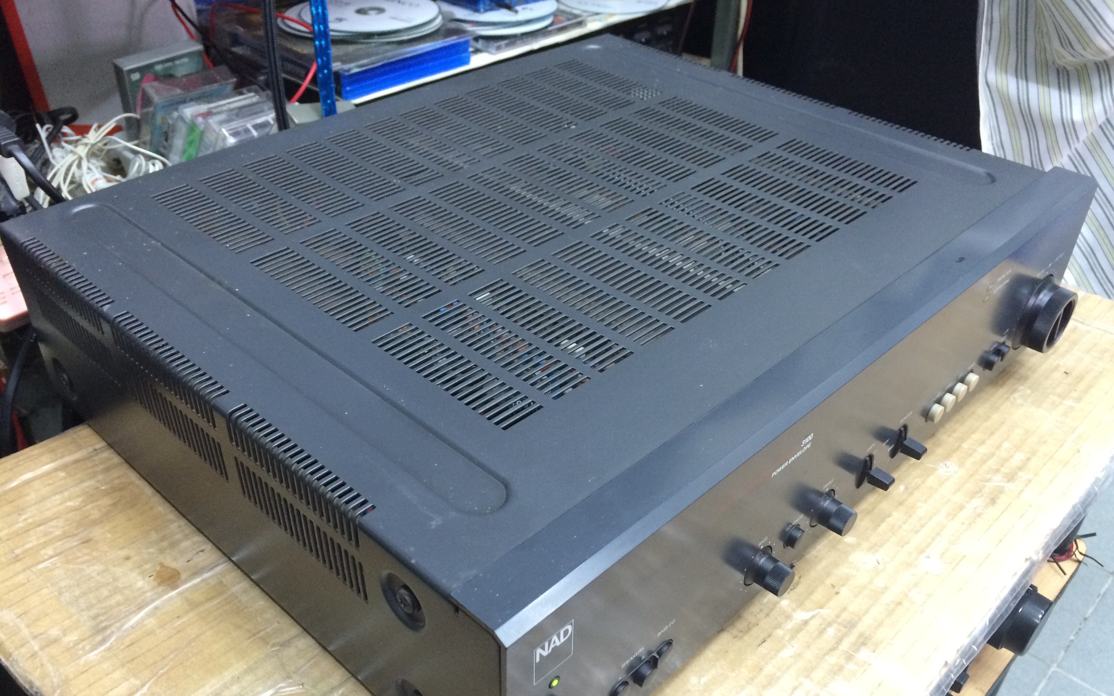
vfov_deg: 40.4
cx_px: 561
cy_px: 415
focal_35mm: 31
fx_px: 941
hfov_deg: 61.2
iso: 250
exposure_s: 1/33
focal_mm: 4.15
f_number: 2.2
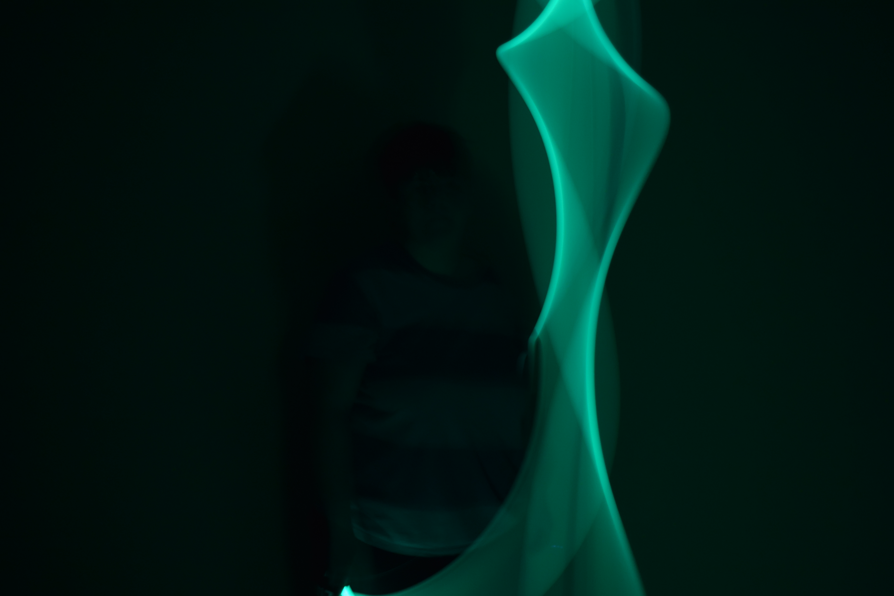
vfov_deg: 28.1
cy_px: 298
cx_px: 447
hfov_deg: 41.1
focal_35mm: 48
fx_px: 1192
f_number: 4.5
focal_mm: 32
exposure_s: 8
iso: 400
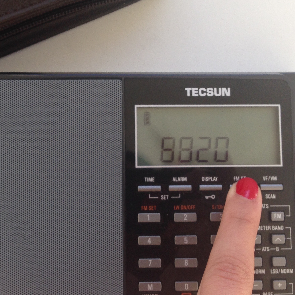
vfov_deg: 31.6
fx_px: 521
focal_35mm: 54
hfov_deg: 31.5
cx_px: 115
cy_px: 138
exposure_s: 1/120
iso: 50
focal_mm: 4.12
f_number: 2.4
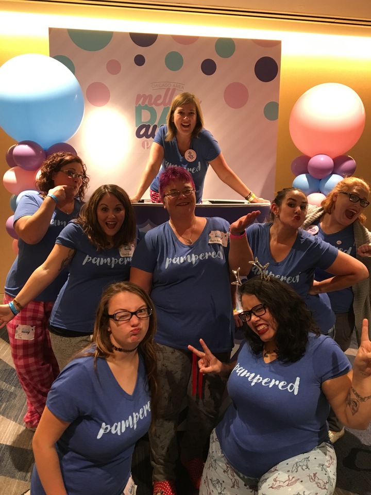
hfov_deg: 48.2
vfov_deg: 61.7
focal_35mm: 29
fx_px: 414
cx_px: 186
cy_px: 248
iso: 200
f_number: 2.2
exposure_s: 1/24
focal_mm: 4.15
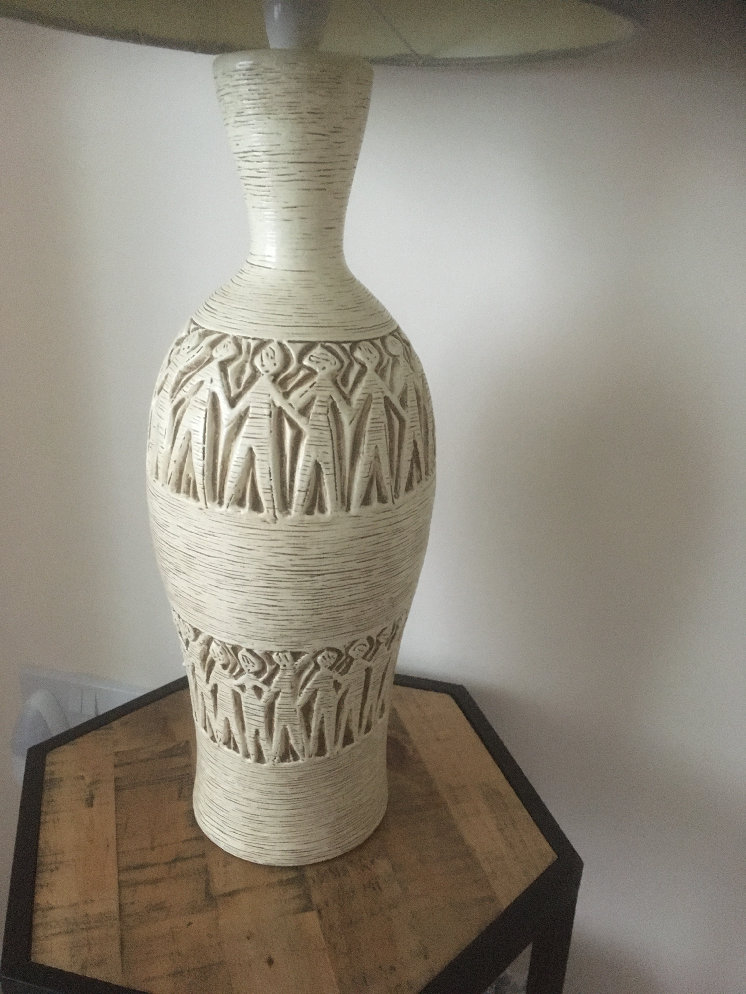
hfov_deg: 48.2
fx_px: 833
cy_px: 497
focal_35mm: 29
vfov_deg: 61.7
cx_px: 373
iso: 320
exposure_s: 1/17
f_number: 2.2
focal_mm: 4.15
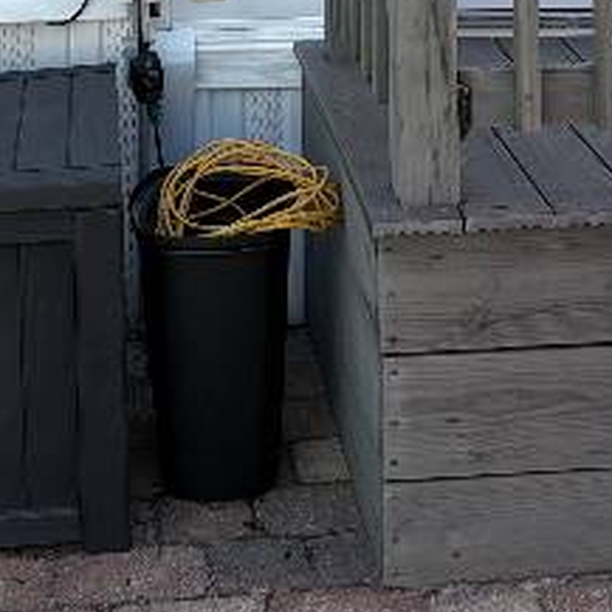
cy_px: -227
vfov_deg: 17.8
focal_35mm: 90
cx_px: 290
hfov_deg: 19.3
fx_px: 1800
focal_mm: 5.96
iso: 50
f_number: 1.6
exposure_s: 1/920
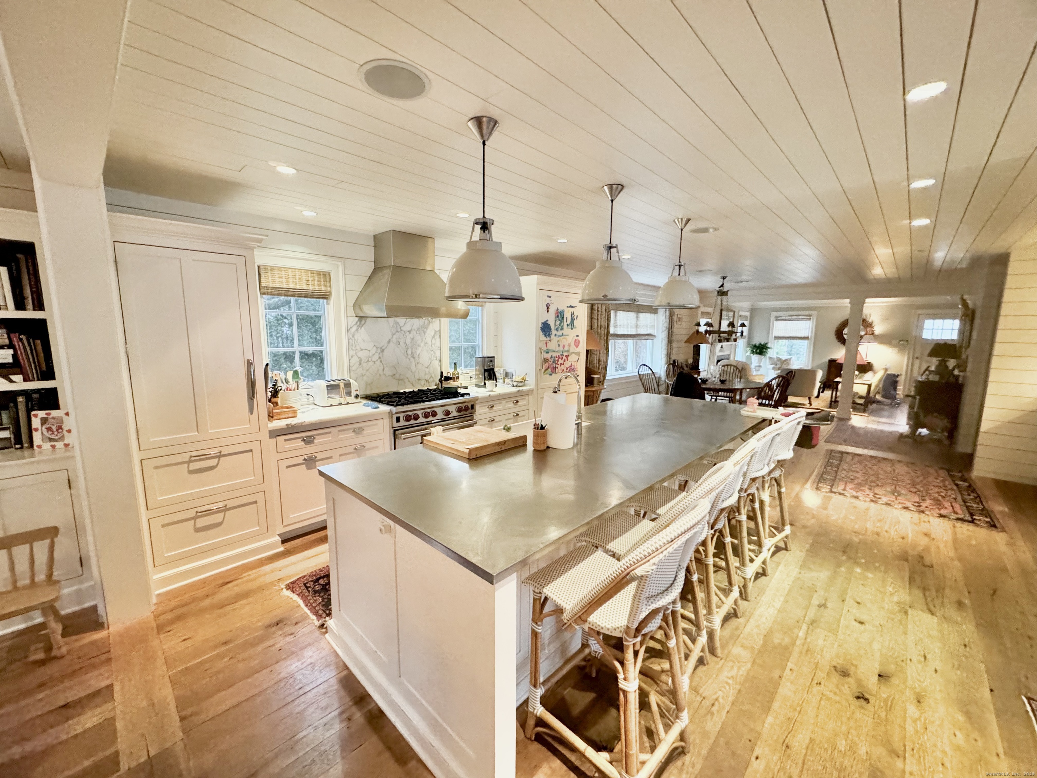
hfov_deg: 102.1
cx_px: 518
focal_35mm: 14
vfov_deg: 85.7
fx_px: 419
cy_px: 389
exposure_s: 1/60
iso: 1000
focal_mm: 2.22
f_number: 2.2
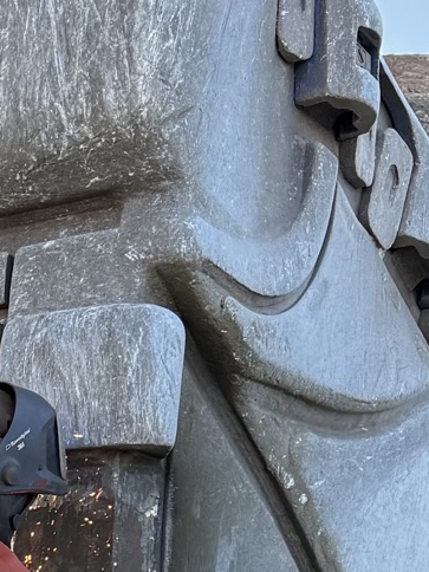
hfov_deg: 10.7
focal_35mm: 127
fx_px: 2099
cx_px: -440
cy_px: 801
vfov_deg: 14.7
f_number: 1.78
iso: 100
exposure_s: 1/617
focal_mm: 6.76
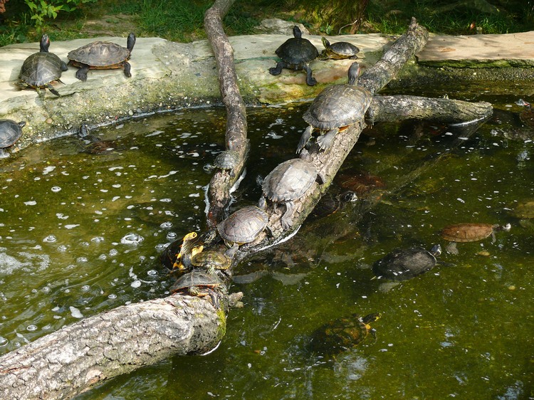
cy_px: 200
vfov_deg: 15.4
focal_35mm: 96
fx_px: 1480
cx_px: 267
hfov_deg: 20.4
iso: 100
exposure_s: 1/100
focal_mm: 20.2
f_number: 3.6
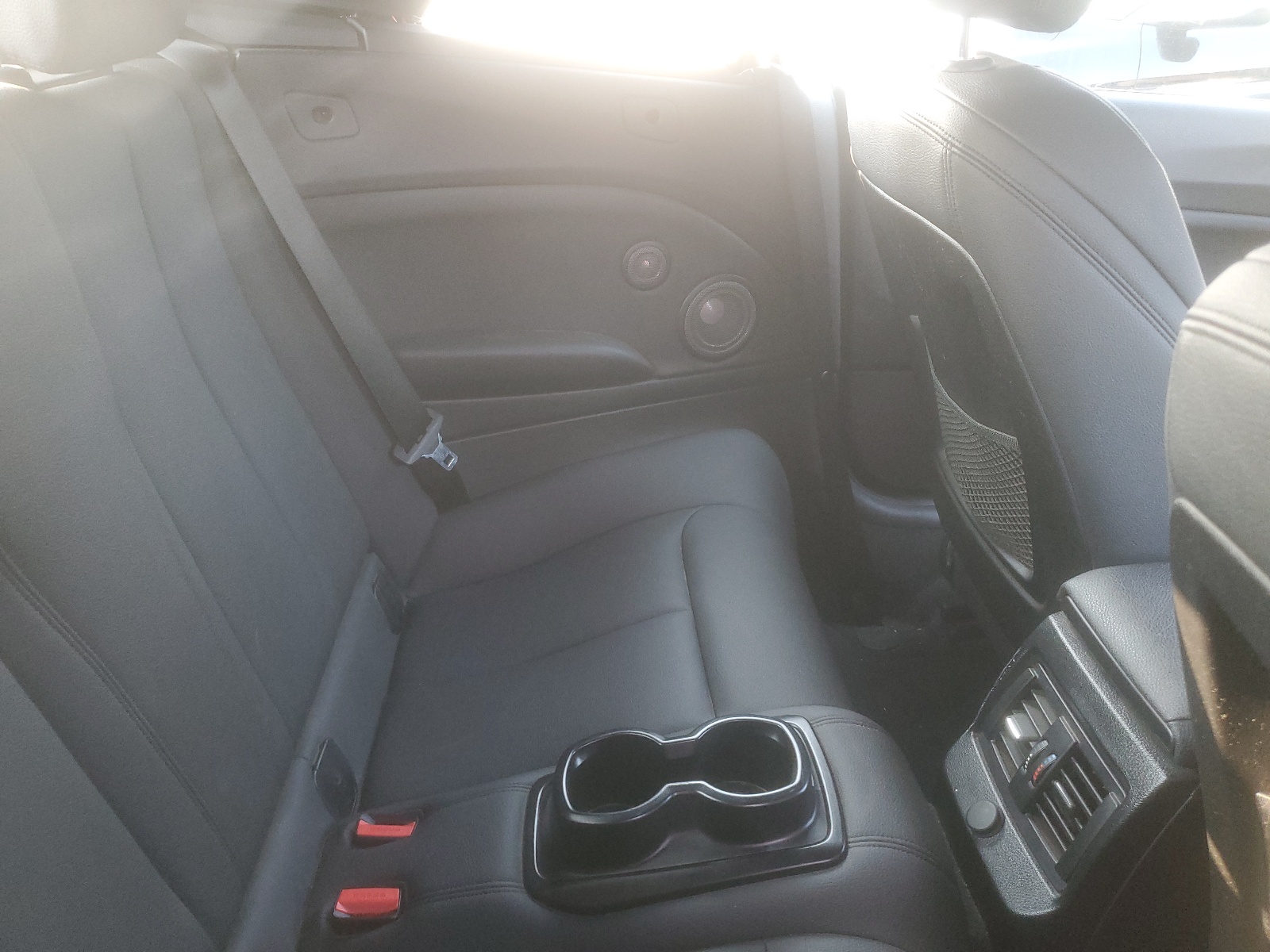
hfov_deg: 67.3
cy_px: 476
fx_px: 954
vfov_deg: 53.1
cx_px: 635
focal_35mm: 26
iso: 169
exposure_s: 1/60.2
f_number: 1.5
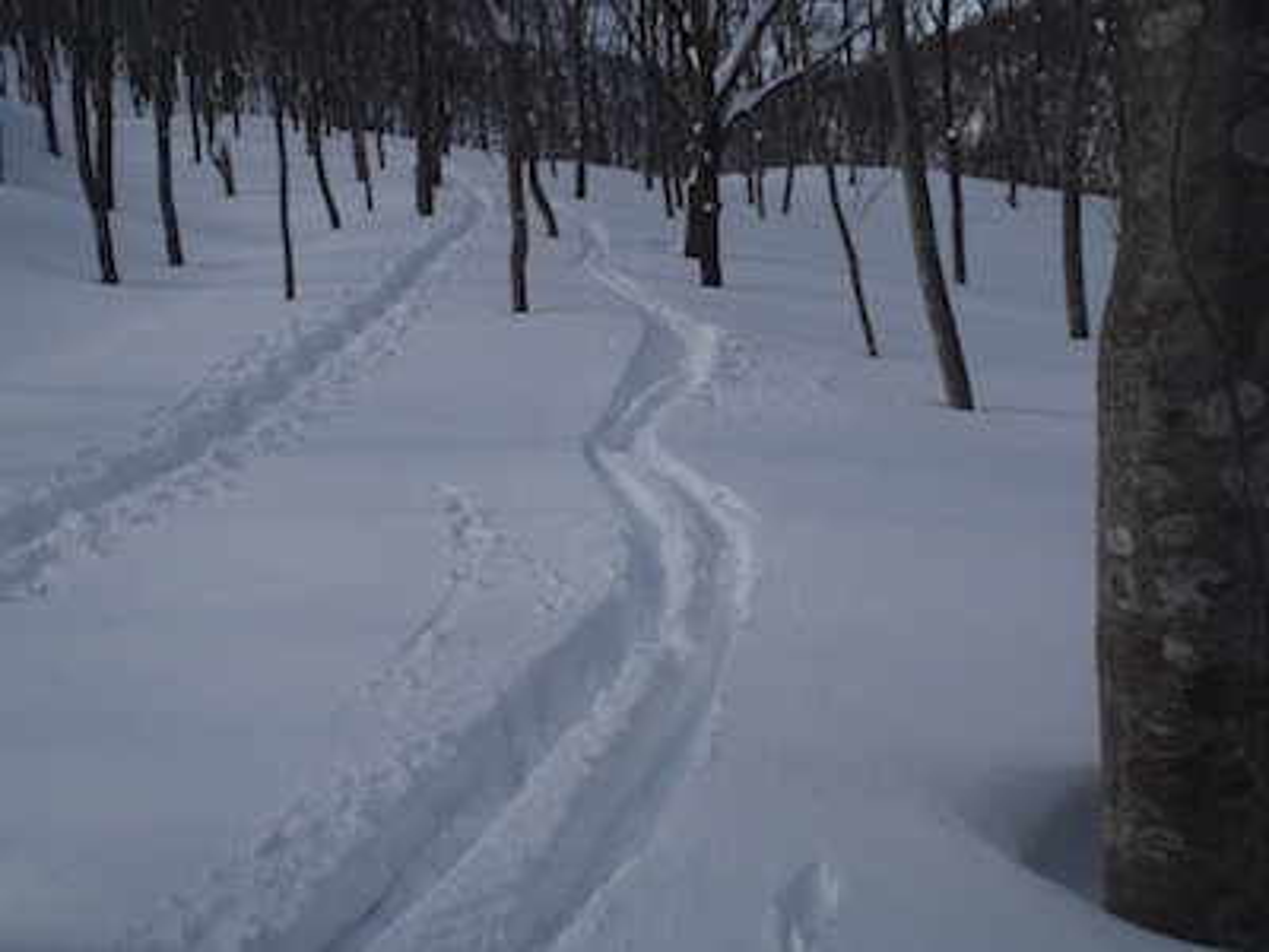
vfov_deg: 49.7
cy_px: 476
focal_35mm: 28
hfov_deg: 63.4
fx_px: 1026
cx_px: 634
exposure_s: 1/160
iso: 80
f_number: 10
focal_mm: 5
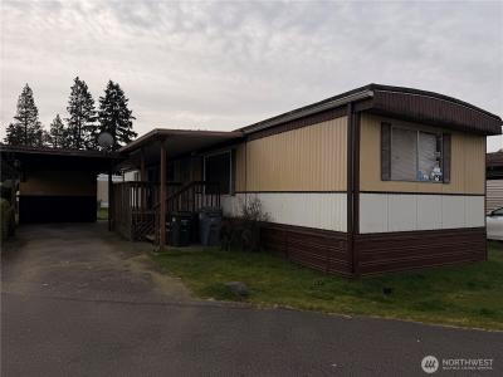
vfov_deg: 56.8
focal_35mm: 24
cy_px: 188
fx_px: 349
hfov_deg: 71.6
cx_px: 252
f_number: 1.78
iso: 80
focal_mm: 6.76
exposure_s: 1/14286
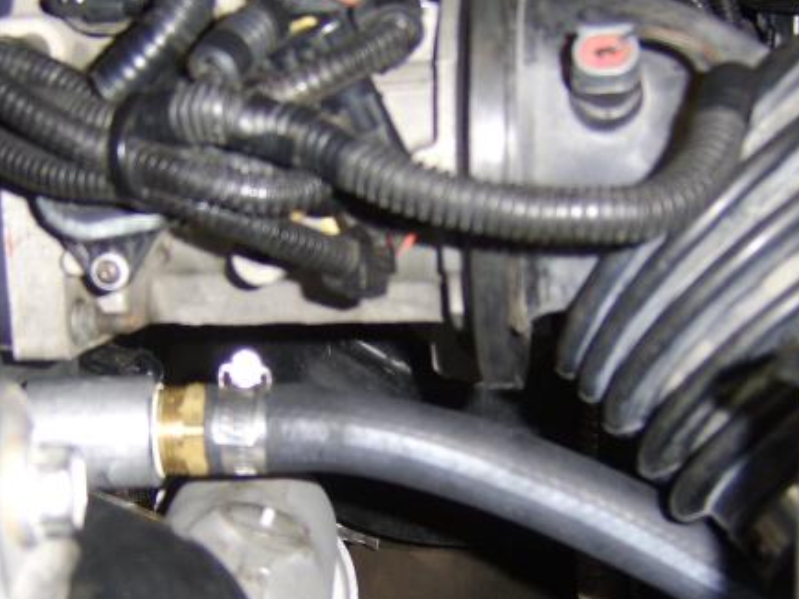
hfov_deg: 33.8
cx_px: 351
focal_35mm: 57
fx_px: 1315
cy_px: 397
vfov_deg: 25.5
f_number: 2.7
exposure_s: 1/30
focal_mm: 8.13
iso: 141
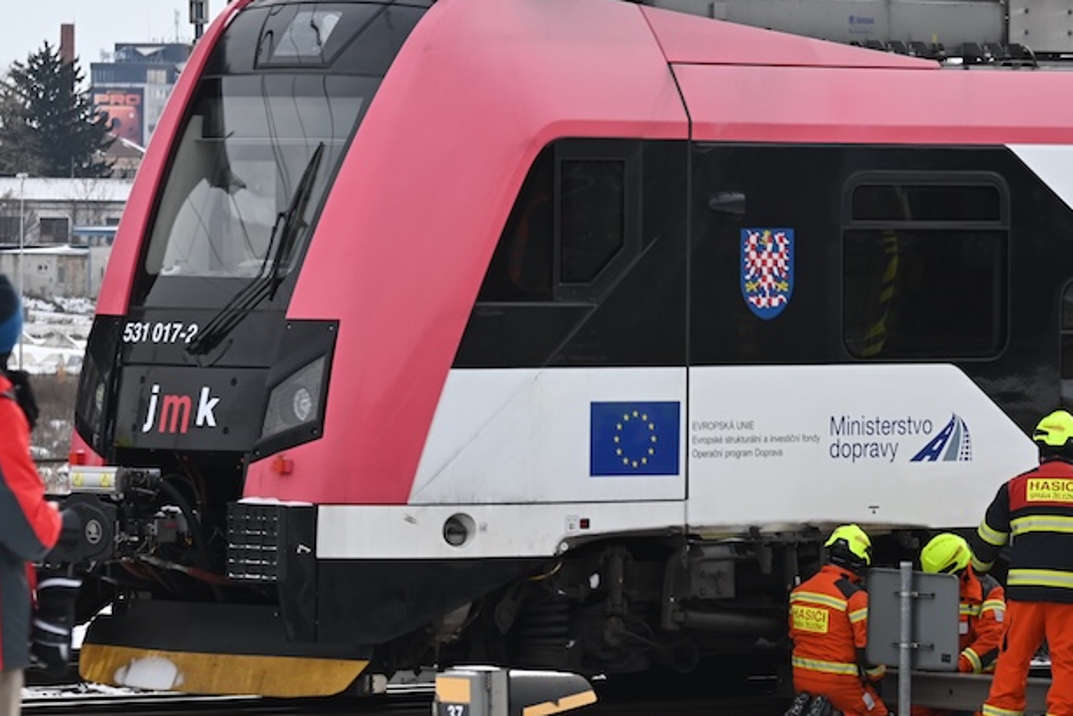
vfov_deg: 4.7
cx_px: 647
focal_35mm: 290
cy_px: 356
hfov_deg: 7.1
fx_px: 8647
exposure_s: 1/250
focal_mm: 110
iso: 100
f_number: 5.6
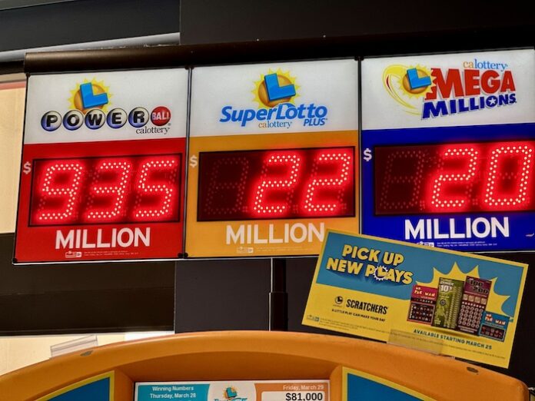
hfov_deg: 25.3
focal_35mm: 77
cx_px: 268
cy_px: 200
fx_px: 1190
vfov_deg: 19.1
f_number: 2.8
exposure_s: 1/121
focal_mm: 9
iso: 100
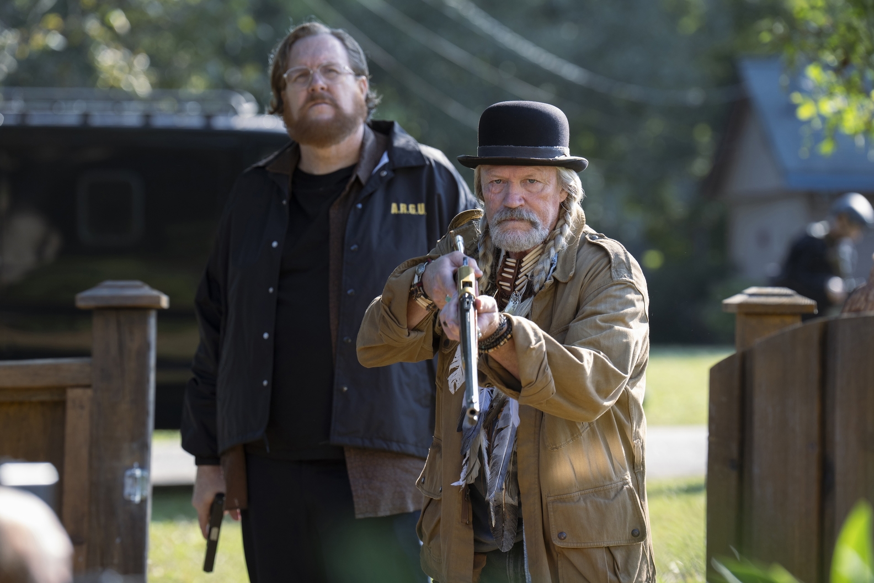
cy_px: 292
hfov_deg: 13.2
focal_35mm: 155
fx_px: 3763
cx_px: 437
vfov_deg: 8.9
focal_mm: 155
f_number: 4
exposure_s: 1/125
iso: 400
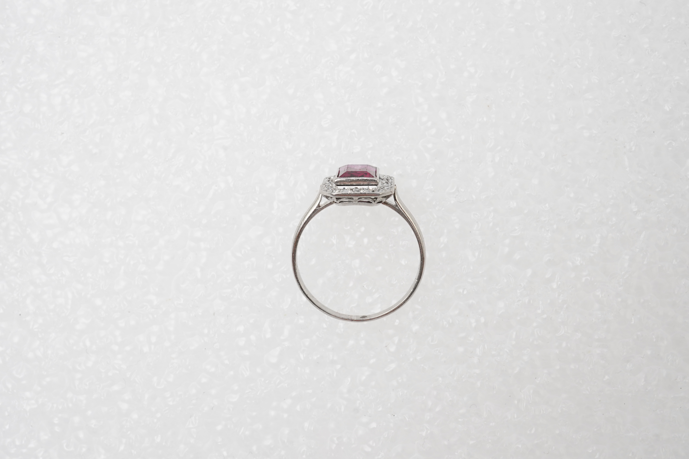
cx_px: 344
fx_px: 861
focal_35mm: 45
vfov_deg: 29.9
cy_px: 230
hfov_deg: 43.6
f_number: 22
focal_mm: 30
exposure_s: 1/125
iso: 640
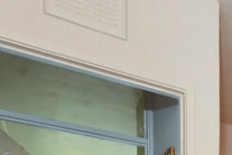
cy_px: 290
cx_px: 396
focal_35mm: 59
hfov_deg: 22.8
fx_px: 380
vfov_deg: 17.8
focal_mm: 14
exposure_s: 1/13
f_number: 9
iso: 400
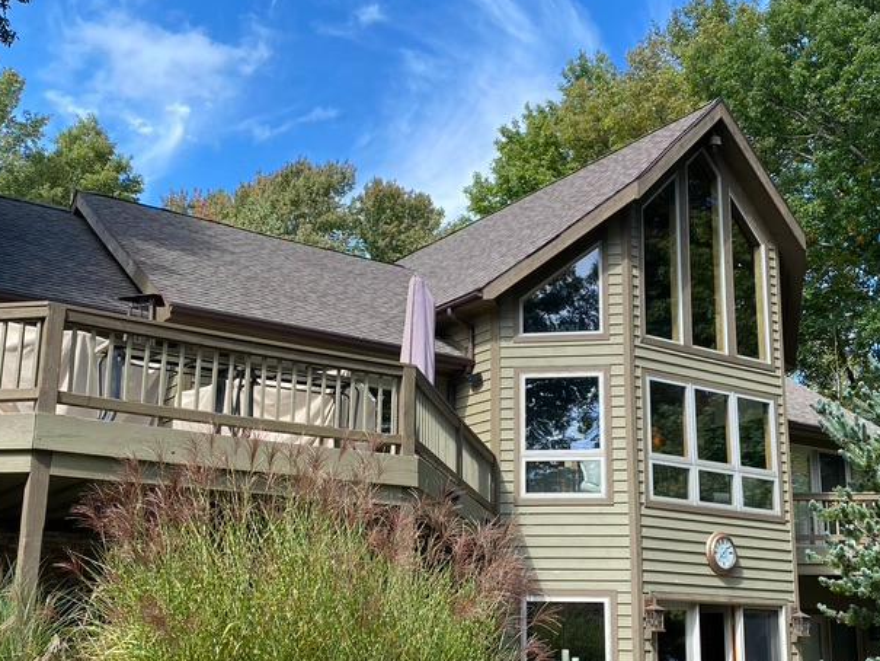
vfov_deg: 32.9
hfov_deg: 42.9
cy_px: 368
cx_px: 468
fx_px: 1119
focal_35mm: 44
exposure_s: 1/884
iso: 32
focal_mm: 4.25
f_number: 1.8
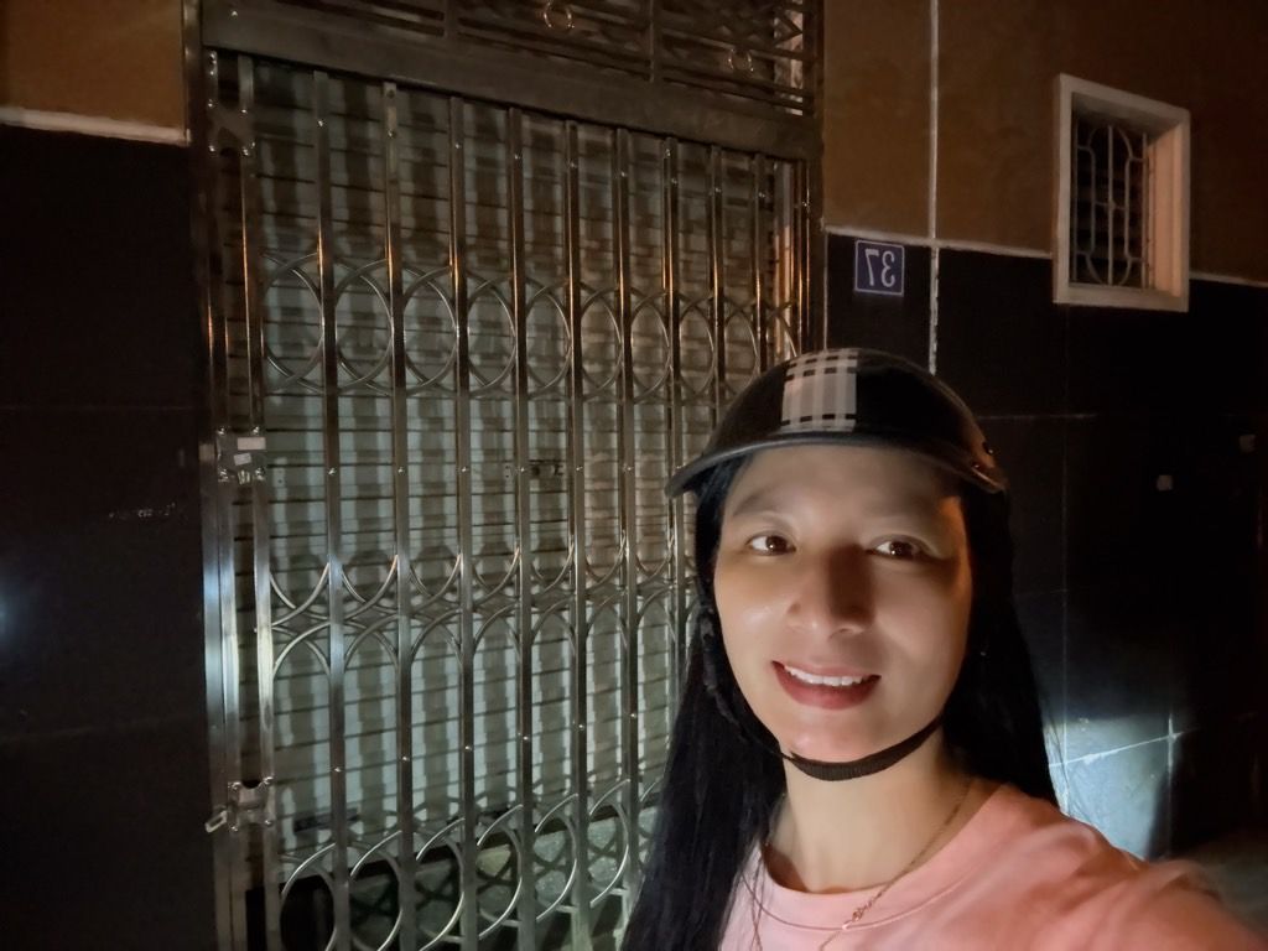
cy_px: 476
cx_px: 634
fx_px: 843
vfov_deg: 58.9
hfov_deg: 73.9
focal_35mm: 23
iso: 1600
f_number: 1.9
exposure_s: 1/17
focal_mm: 2.69
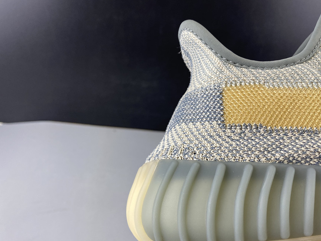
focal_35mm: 30
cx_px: 162
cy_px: 136
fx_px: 278
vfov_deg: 46.7
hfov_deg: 60.0
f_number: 1.8
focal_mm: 4.25
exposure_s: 1/100
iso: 80
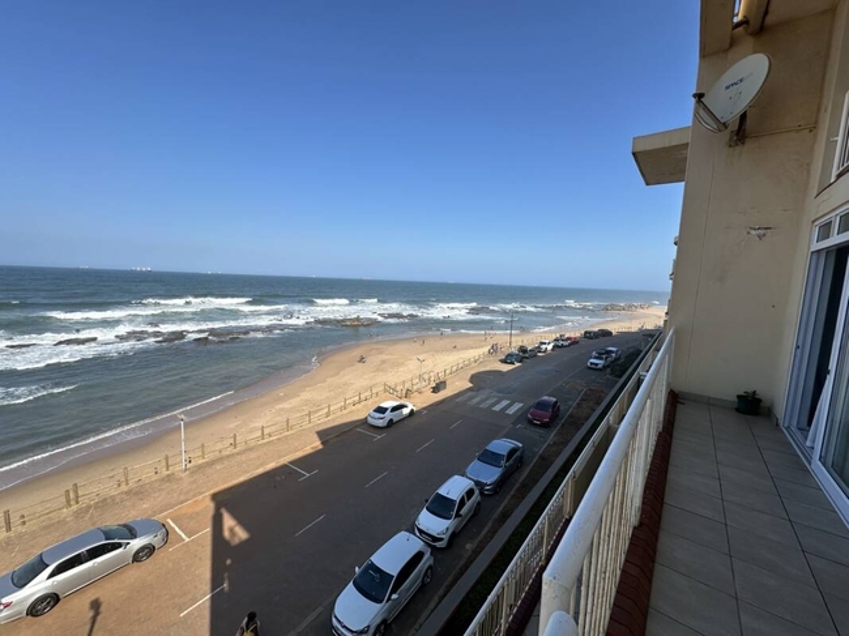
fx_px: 343
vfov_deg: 85.6
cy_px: 318
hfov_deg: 102.1
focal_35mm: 14
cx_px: 424
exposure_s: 1/2353
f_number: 2.2
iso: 50
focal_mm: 2.22
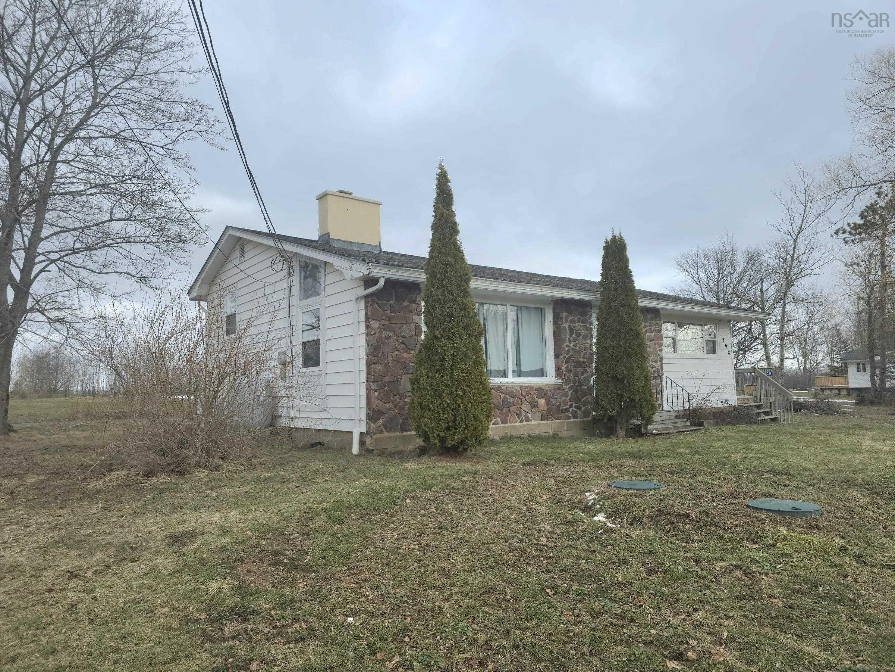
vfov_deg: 58.9
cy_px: 336
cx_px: 448
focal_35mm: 23
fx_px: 595
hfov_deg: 73.9
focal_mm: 6.3
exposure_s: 1/222
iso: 12
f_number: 1.7
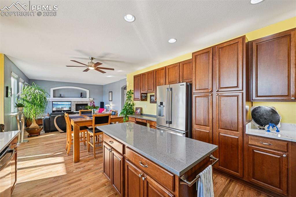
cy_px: 98
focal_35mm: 14
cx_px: 148
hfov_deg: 104.3
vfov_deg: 81.2
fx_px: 115
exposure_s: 1/10
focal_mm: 14
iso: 400
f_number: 13
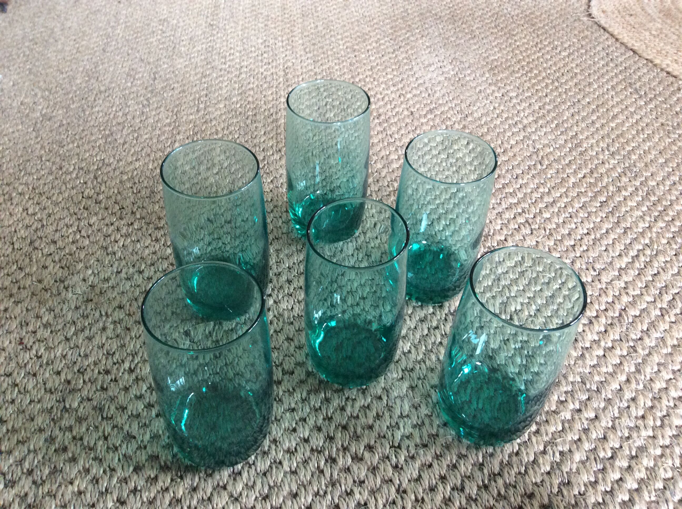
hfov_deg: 56.9
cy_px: 254
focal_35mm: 32
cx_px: 341
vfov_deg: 44.1
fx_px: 630
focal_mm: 3.3
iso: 200
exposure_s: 1/25
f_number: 2.4
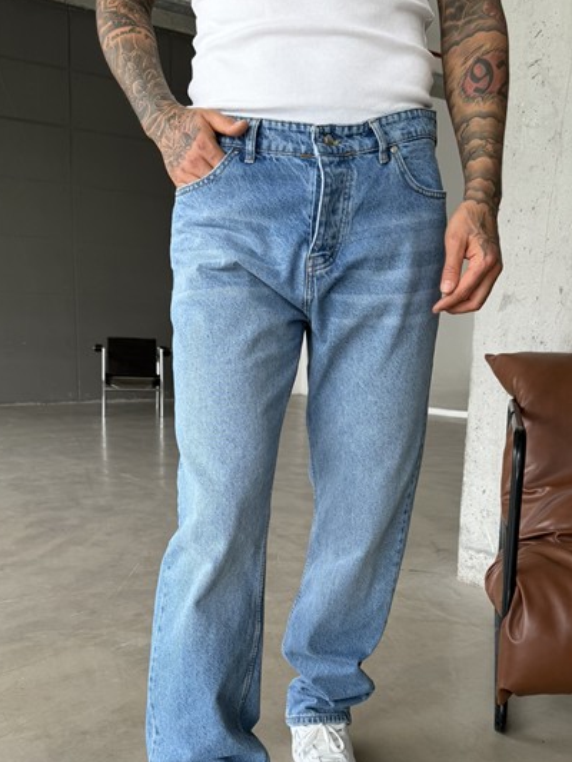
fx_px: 793
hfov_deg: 39.7
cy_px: 472
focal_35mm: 36
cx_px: 295
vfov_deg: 50.9
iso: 80
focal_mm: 6.76
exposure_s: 1/121
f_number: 1.78
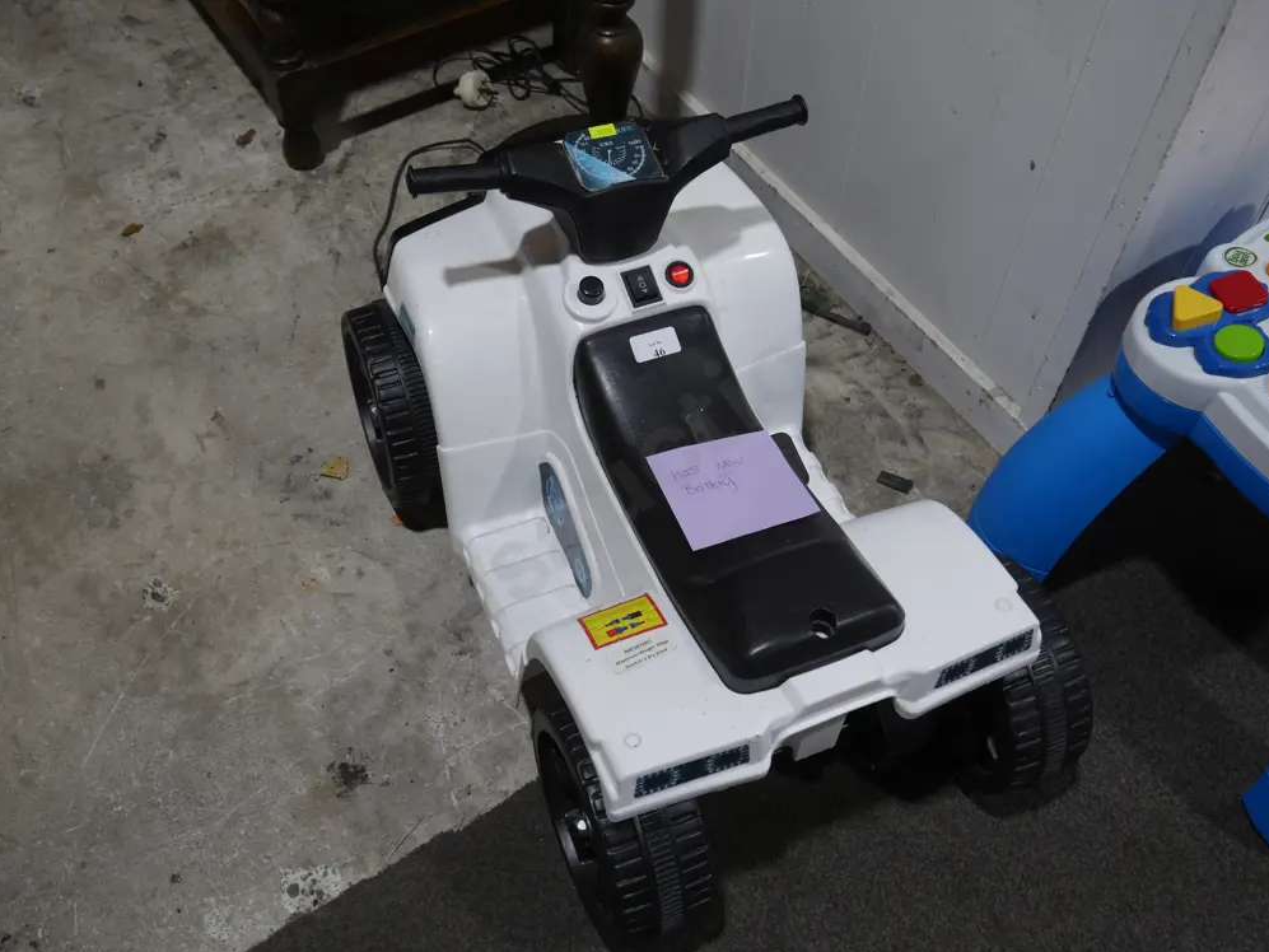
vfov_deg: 38.7
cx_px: 626
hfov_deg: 50.1
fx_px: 1357
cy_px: 488
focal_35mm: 37
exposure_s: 1/100
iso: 200
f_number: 4.5
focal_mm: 18
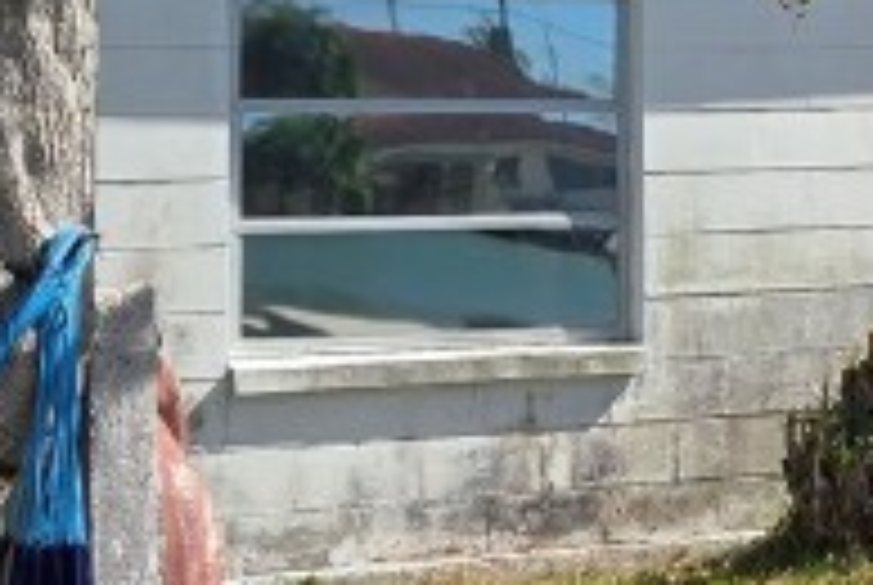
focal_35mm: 126
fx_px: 3060
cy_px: -18
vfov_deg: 10.8
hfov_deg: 15.4
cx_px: 1143
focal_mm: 5.4
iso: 25
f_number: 1.8
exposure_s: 1/1746
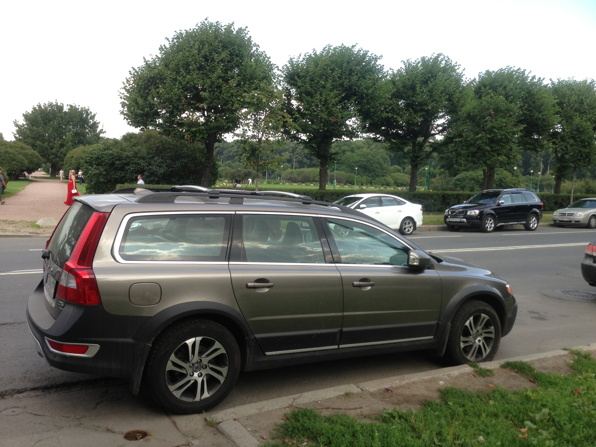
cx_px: 298
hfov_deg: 55.4
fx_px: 568
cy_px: 224
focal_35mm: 33
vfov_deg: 42.9
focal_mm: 4.13
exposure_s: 1/330
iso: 50
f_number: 2.4
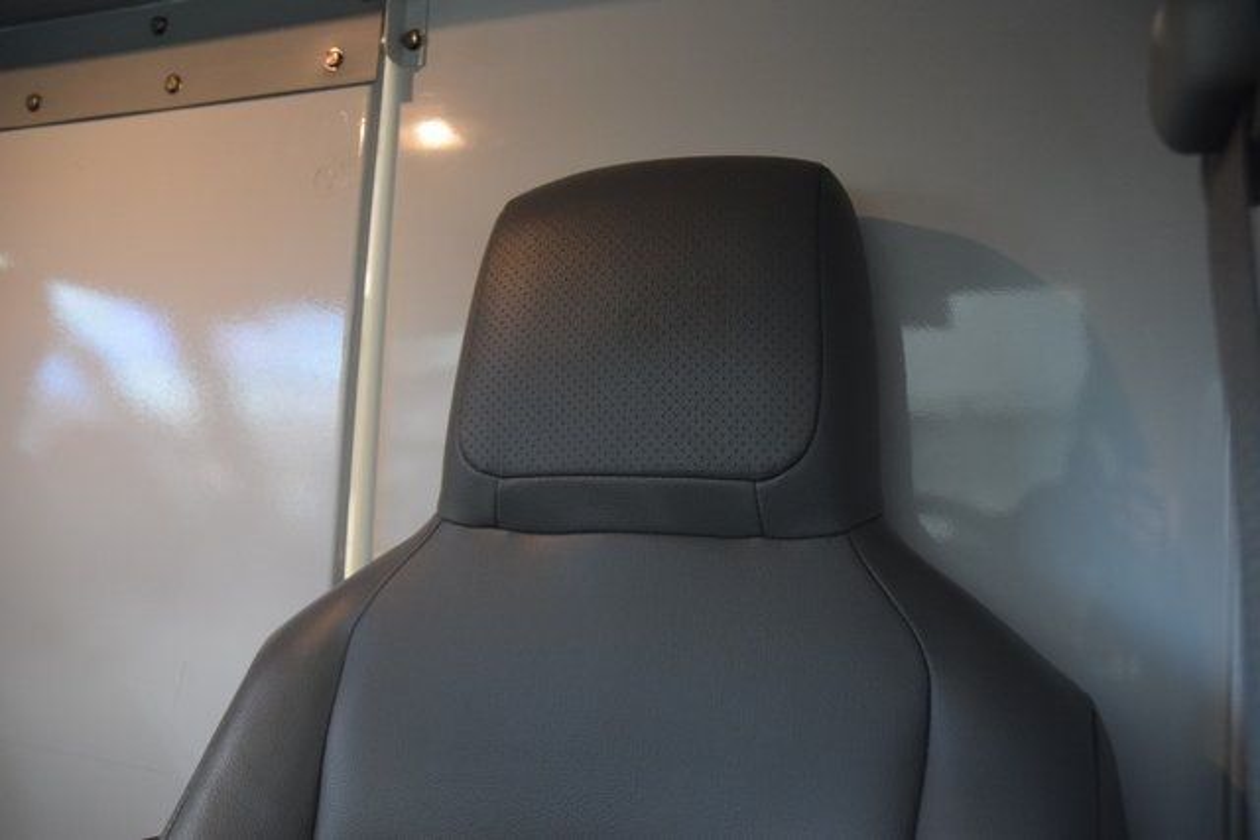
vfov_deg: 48.0
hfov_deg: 67.4
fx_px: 945
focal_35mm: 27
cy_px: 420
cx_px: 630
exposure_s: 1/60
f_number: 3.5
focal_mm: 18
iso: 2000
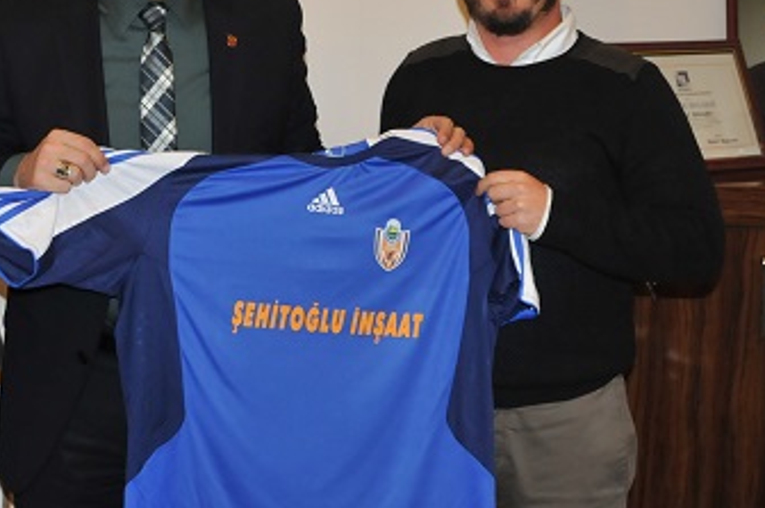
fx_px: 1464
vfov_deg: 19.5
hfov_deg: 29.1
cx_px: 255
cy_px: 123
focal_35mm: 69
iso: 800
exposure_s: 1/60
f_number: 5
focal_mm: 24
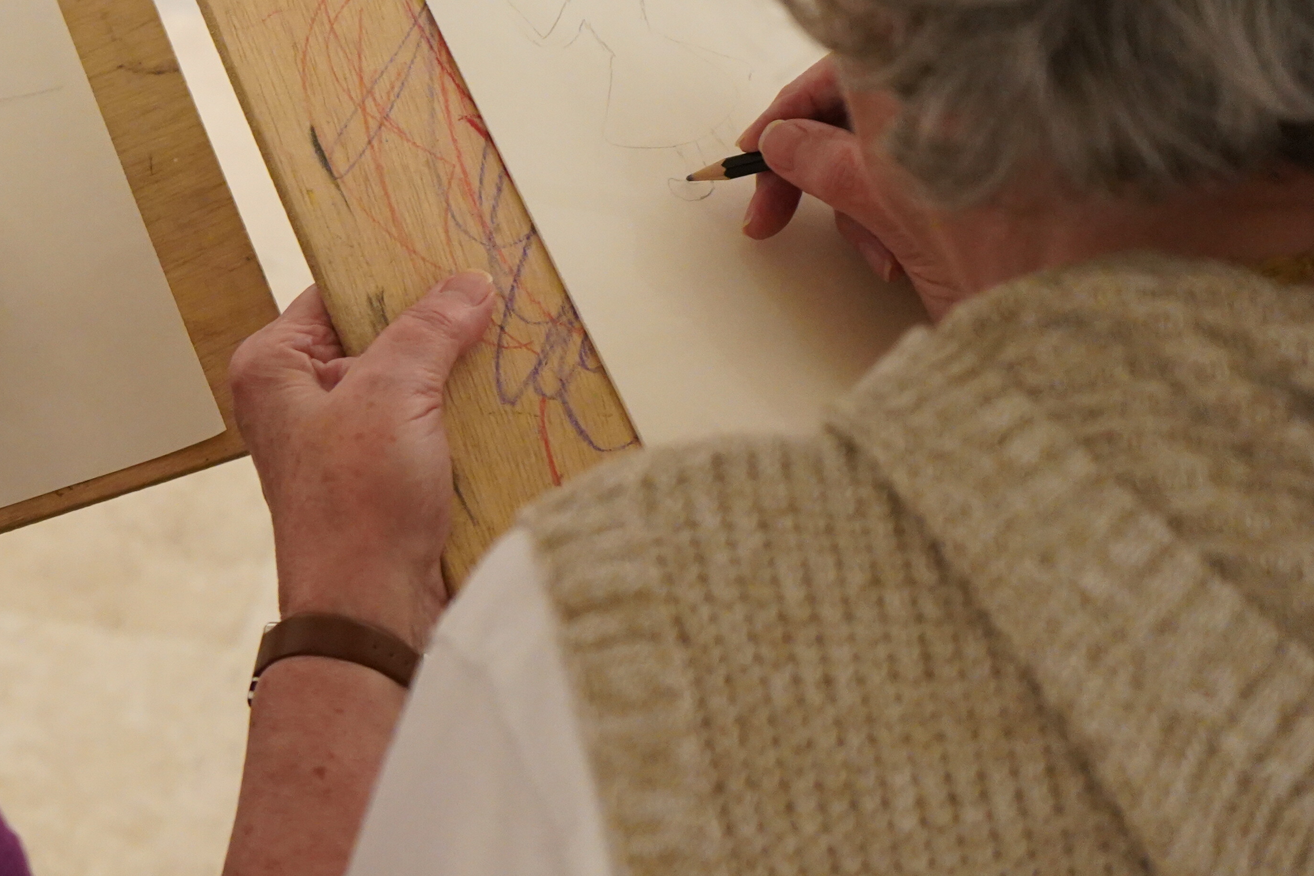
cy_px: 442
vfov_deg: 15.0
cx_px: -85
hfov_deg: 21.4
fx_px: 3321
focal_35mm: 91
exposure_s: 1/160
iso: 5000
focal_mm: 42
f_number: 4.5
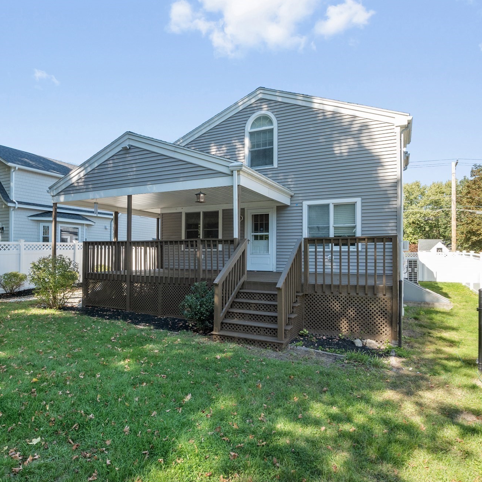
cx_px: 222
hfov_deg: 74.7
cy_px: 242
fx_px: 315
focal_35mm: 20
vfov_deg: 74.8
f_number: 11
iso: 250
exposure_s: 1/50
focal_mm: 10
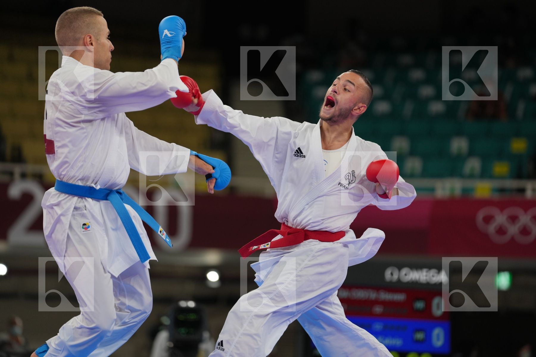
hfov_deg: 11.5
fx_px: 2665
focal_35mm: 179
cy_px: 178
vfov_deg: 7.7
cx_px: 268
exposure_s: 1/1000
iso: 500
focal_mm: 179
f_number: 2.8
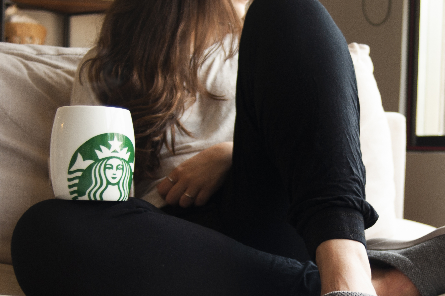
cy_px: 209
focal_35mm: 68
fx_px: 840
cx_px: 331
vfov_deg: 19.9
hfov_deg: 29.2
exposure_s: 1/60
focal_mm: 28
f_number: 3.5
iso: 200
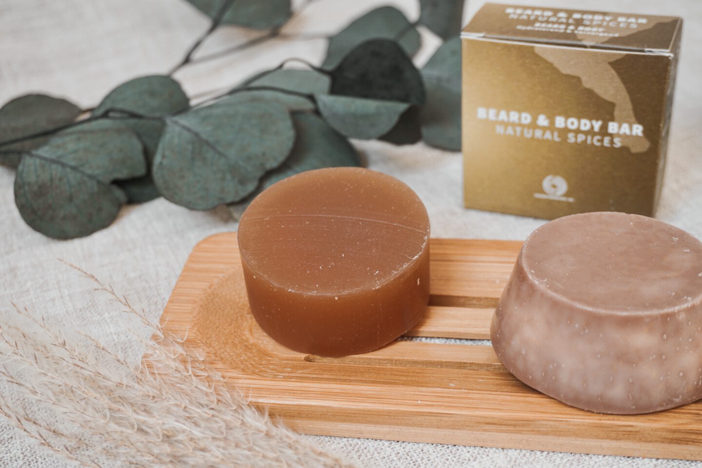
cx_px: 351
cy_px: 234
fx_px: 965
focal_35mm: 50
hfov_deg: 40.0
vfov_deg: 27.3
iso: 125
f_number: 5
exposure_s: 1/13
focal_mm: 33
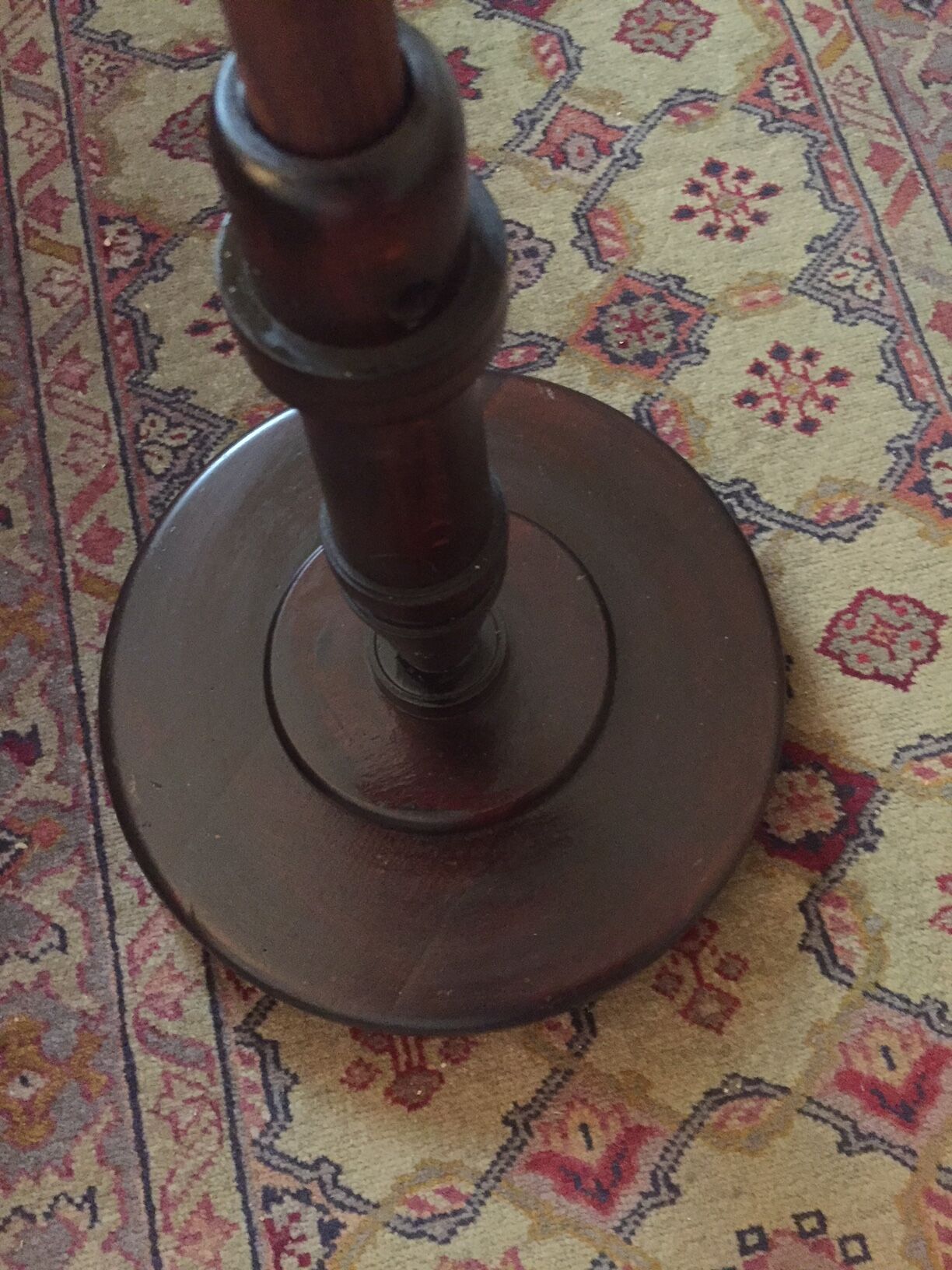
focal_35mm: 29
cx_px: 476
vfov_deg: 61.7
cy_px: 635
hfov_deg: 48.2
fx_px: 1063
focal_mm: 4.15
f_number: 2.2
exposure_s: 1/17
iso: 800
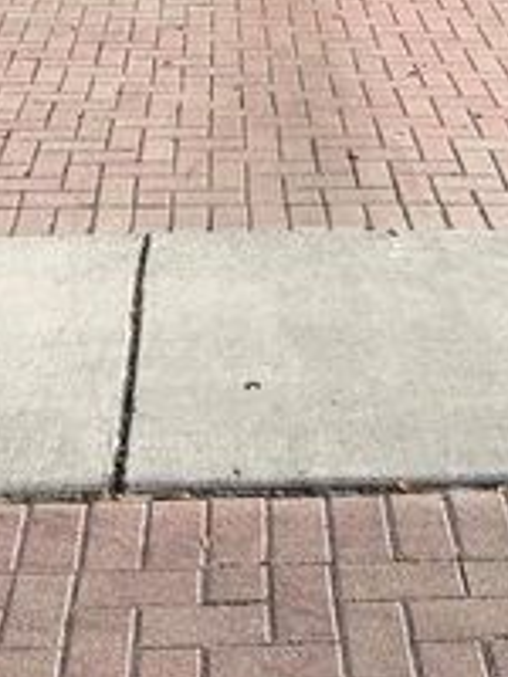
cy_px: -107
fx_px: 1565
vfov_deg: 22.7
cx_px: 230
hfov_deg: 18.4
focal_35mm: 80
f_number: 1.78
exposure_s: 1/4673
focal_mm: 6.76
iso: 80
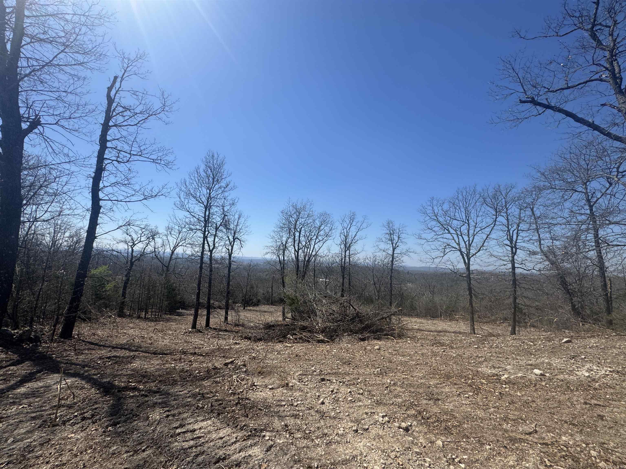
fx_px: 253
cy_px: 234
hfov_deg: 102.1
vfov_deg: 85.7
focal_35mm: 14
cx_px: 313
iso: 50
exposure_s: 1/2674
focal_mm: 2.22
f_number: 2.2
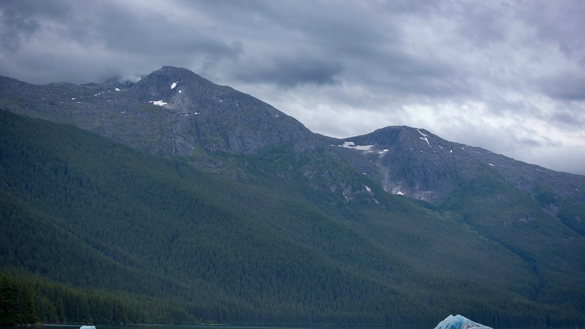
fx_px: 1148
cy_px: 166
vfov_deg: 16.3
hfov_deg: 28.6
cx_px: 293
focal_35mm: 74
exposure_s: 1/250
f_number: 6.3
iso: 100
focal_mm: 70
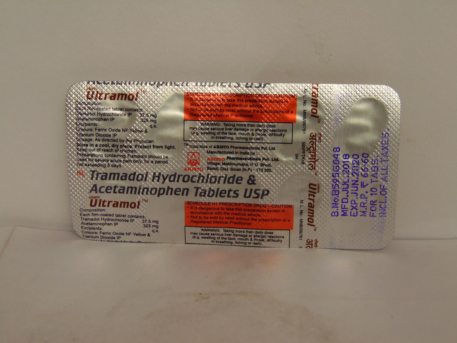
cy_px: 172
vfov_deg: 20.7
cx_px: 228
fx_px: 937
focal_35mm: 71
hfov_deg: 27.4
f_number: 3.7
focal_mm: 12.8
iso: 80
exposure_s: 1/160
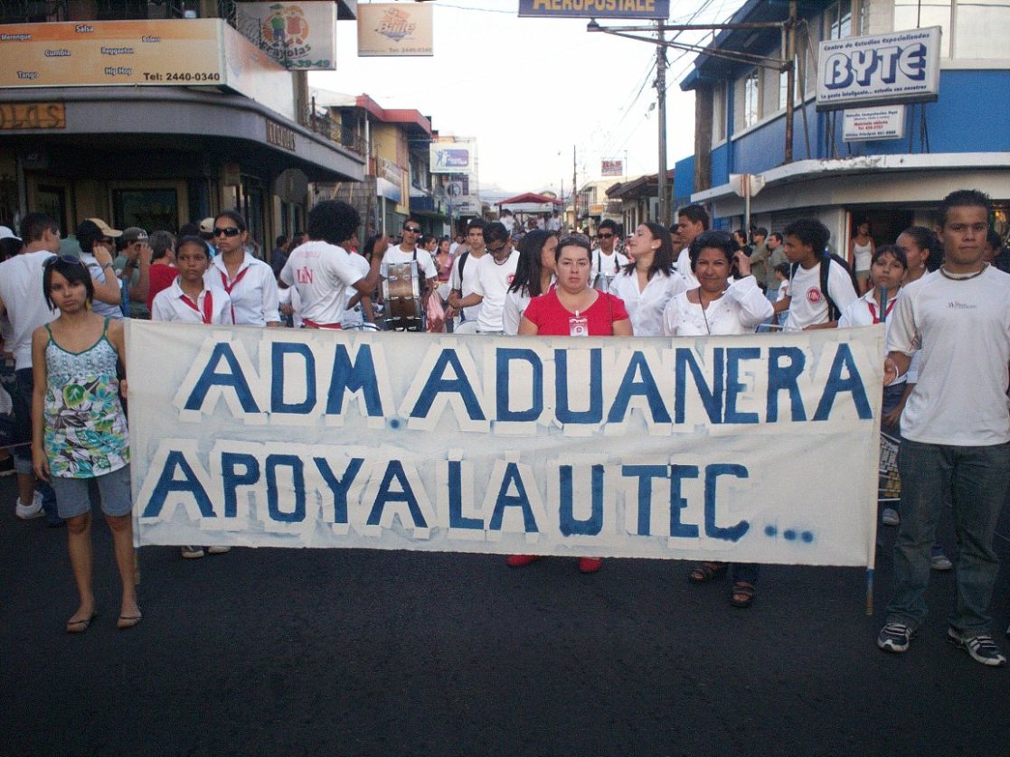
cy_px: 378
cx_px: 505
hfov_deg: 51.3
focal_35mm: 36
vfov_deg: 39.7
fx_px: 1050
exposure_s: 1/75.6
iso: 140
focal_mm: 6
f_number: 4.5
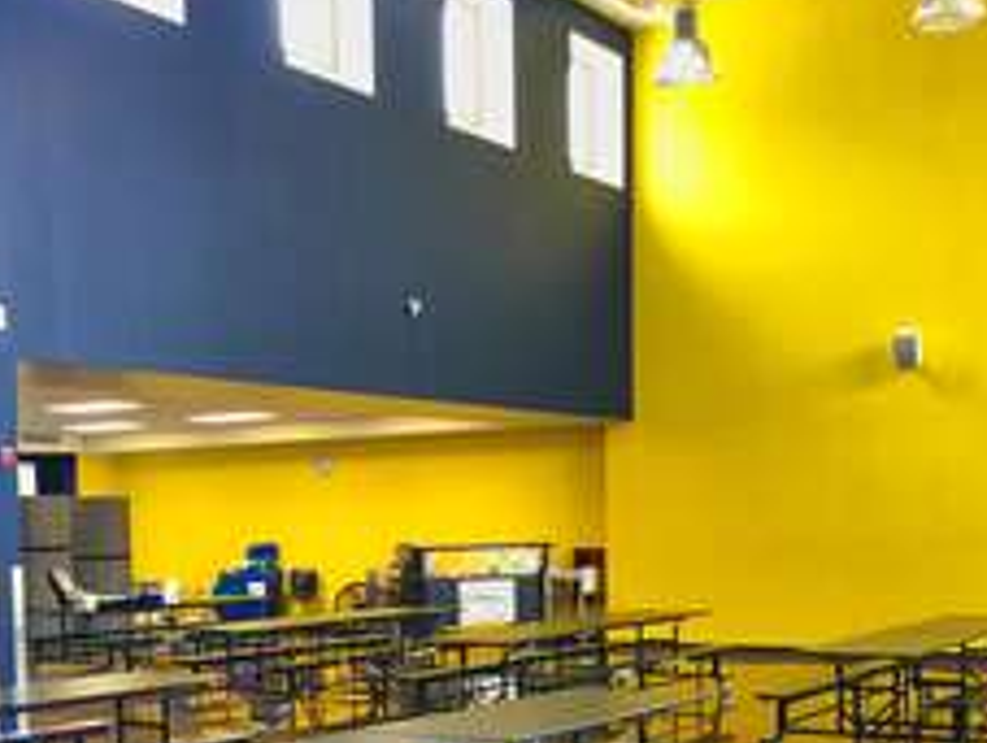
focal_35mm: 51
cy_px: 621
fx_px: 1456
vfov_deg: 27.9
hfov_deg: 37.3
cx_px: 400
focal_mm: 4.15
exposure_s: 1/15
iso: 32
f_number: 2.2
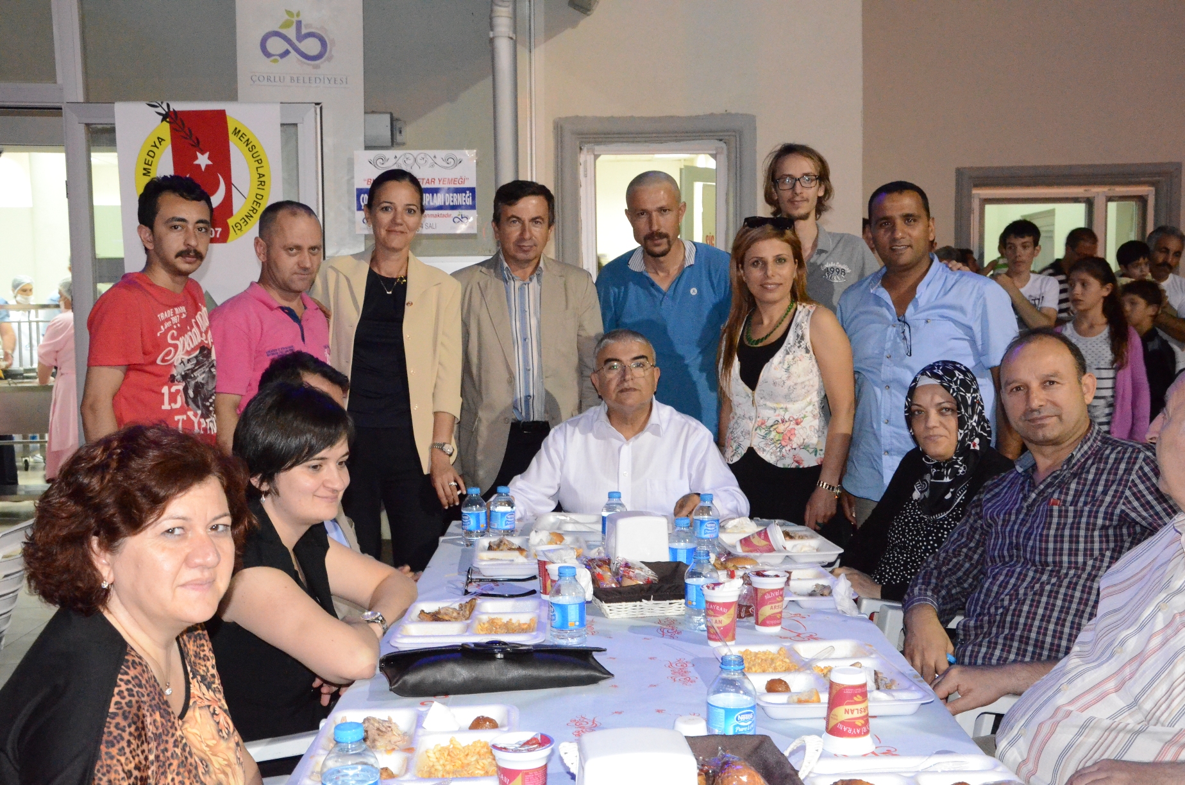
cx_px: 592
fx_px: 1281
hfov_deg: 49.6
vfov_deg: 34.1
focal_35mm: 39
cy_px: 392
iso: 6400
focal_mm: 26
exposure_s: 1/15
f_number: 8
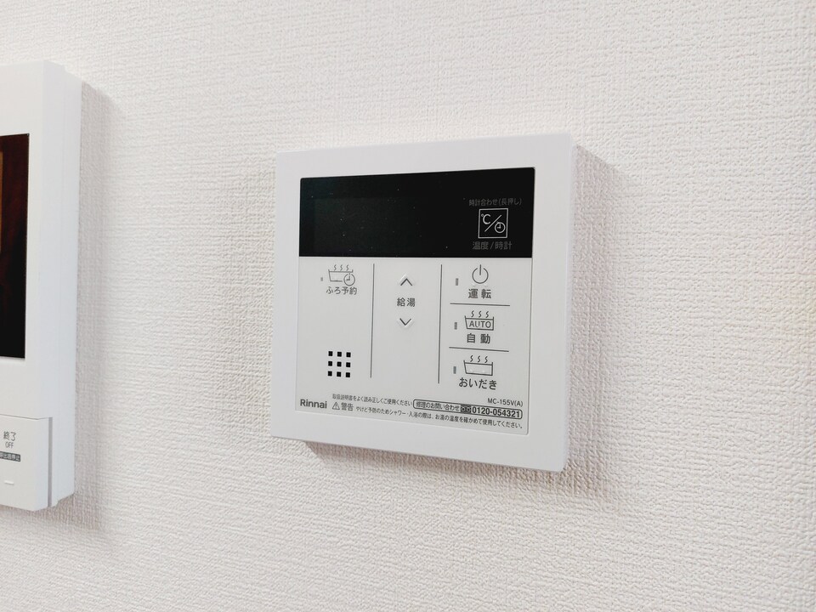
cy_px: 306
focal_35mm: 24
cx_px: 408
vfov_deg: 56.8
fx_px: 566
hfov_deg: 71.6
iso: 200
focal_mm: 5.23
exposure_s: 1/60
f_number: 1.8
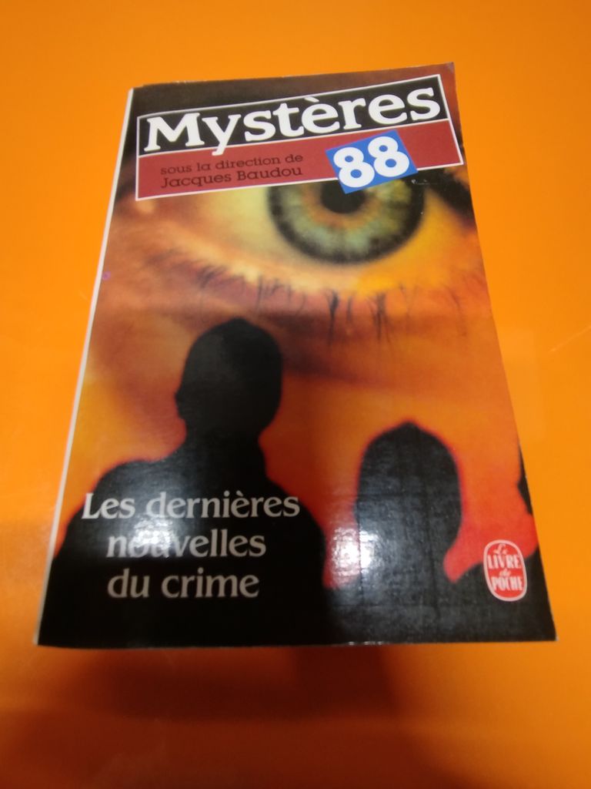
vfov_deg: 98.2
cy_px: 394
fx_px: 341
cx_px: 296
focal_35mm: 15
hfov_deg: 81.7
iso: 100
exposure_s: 1/33
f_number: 2.2
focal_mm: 1.65
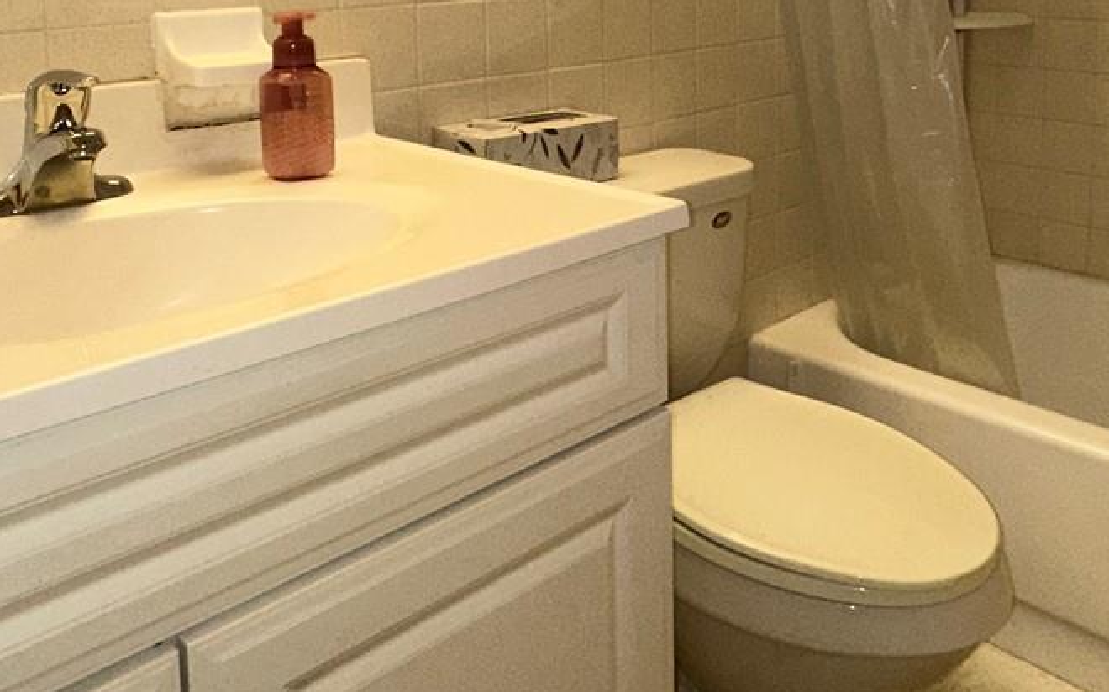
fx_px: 1088
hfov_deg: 53.6
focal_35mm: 36
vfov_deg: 33.0
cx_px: 665
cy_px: 39
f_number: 2.2
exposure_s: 1/120
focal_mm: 2.22
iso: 100
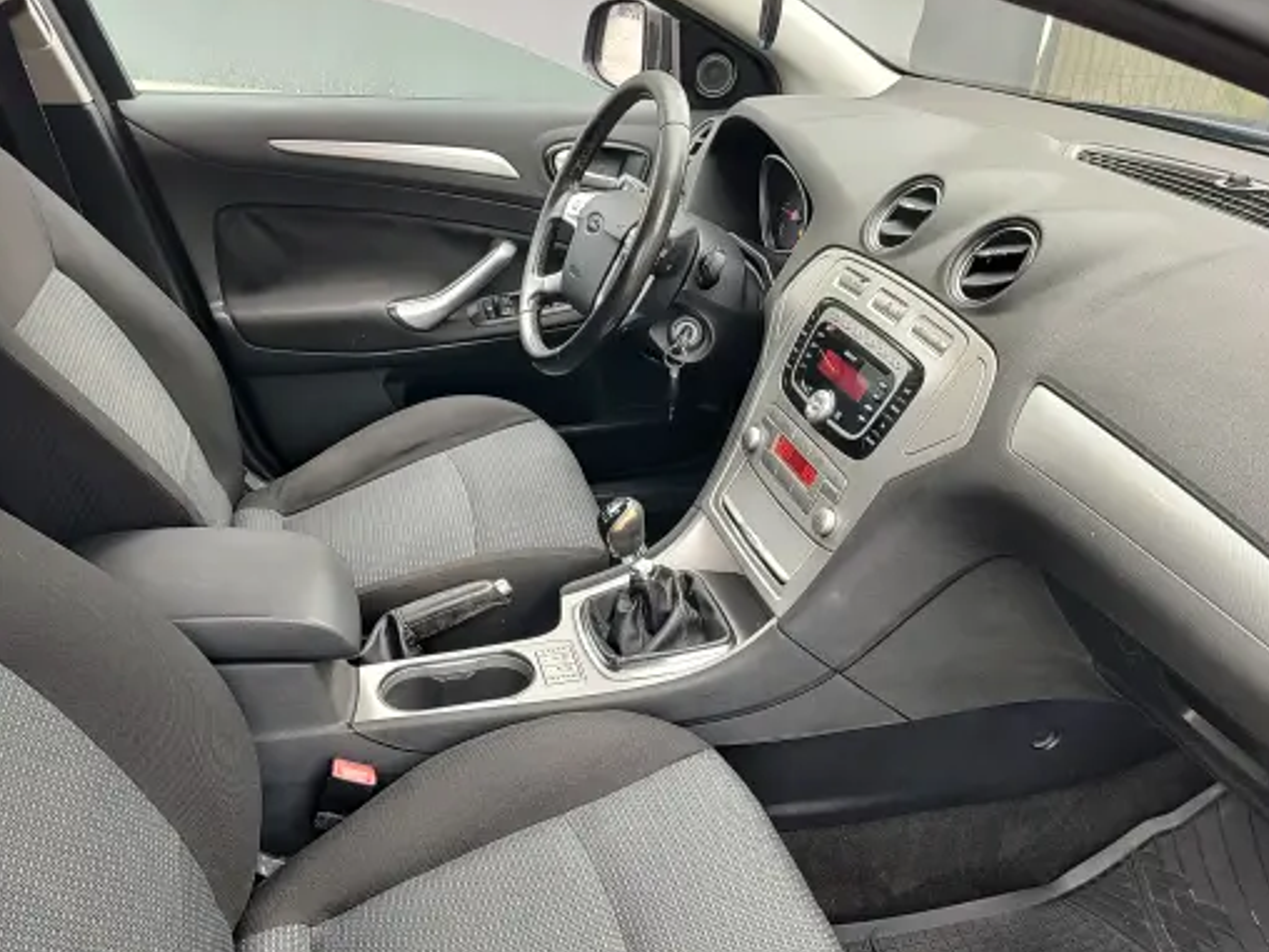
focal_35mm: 29
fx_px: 1063
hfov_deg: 61.3
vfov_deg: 48.0
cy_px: 570
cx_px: 527
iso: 214
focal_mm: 5.56
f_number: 1.8
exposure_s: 1/50
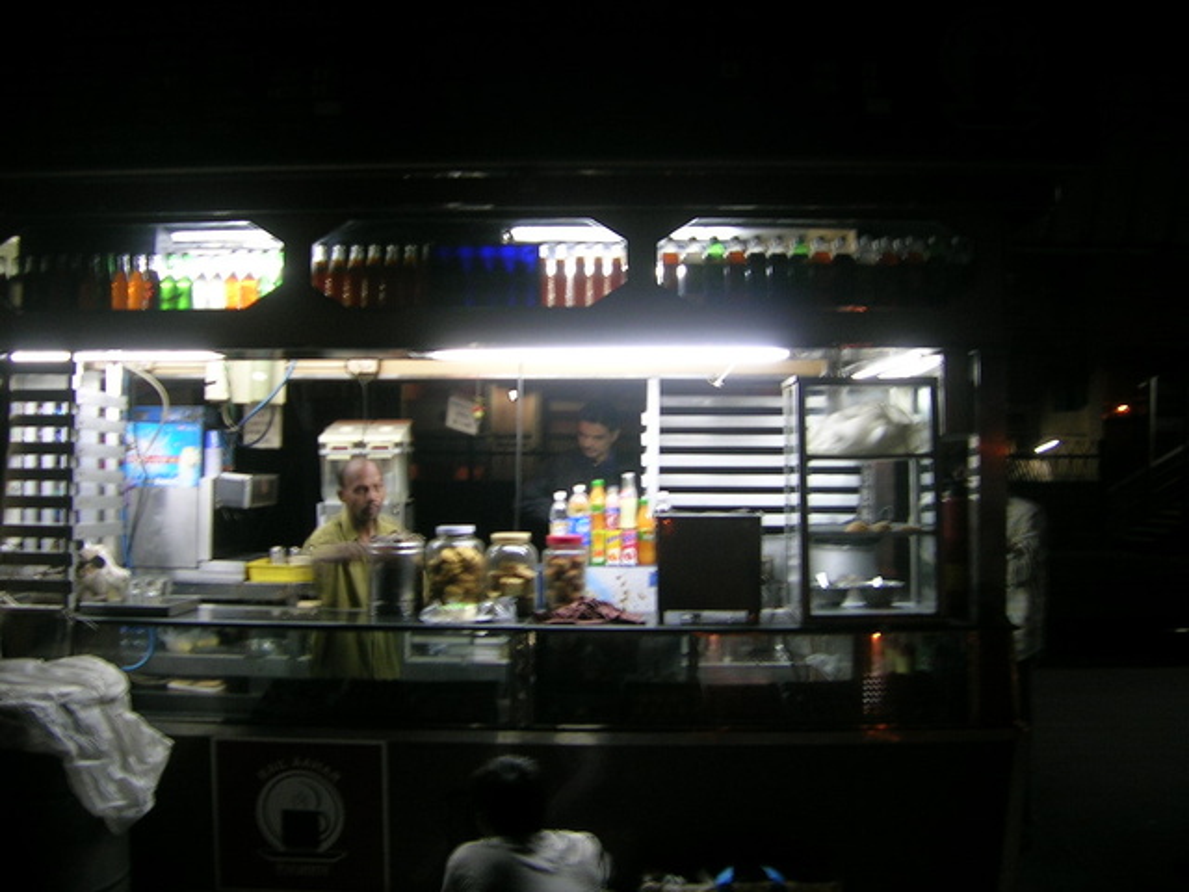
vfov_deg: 40.7
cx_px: 594
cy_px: 446
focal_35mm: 35
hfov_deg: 52.6
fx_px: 1202
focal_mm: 5.4
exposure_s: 1/3
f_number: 2.8
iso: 50
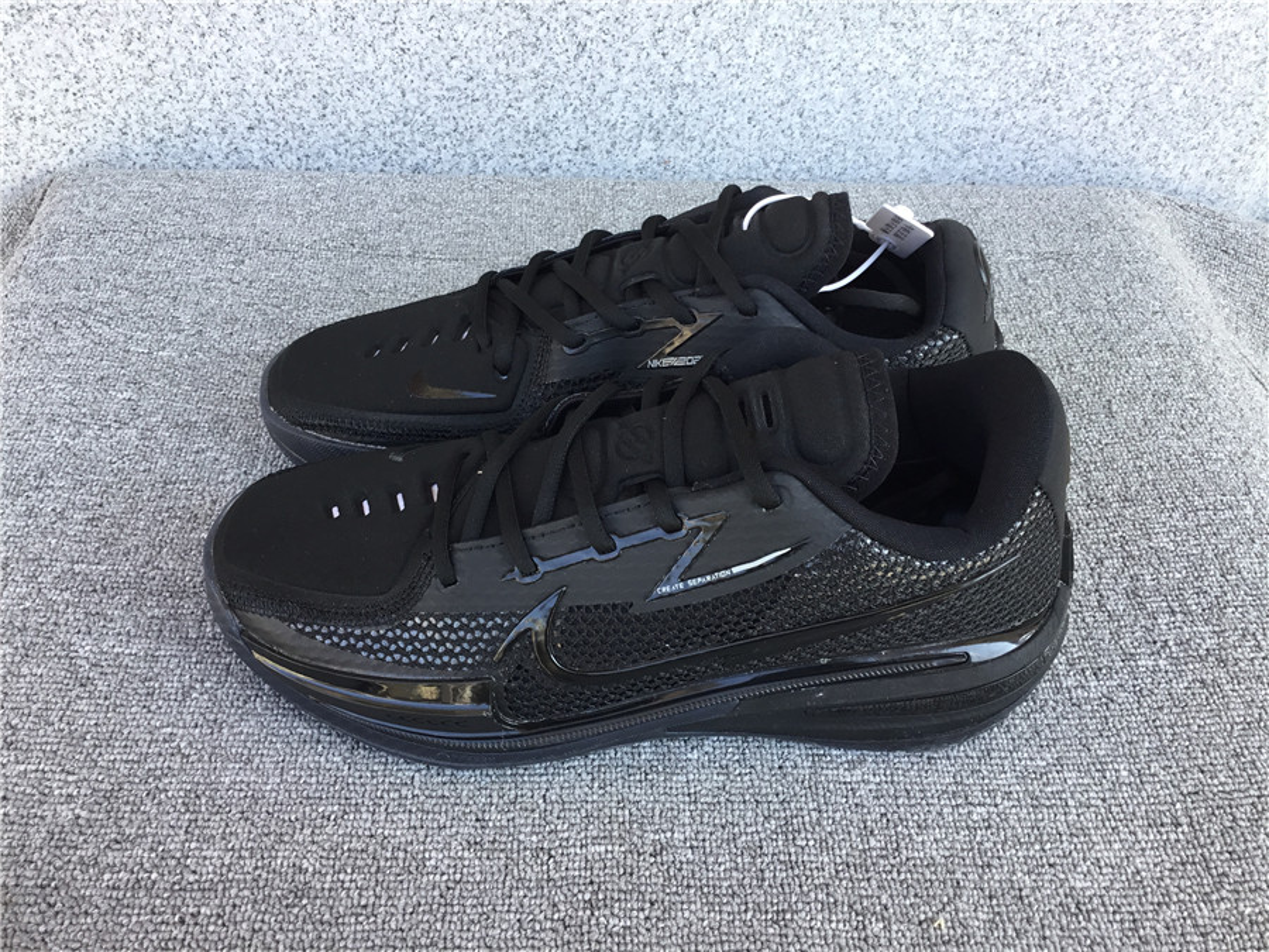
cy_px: 476
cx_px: 634
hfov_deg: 58.4
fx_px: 1136
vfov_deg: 45.4
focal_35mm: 31
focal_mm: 3.3
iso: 32
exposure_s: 1/100
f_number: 2.4
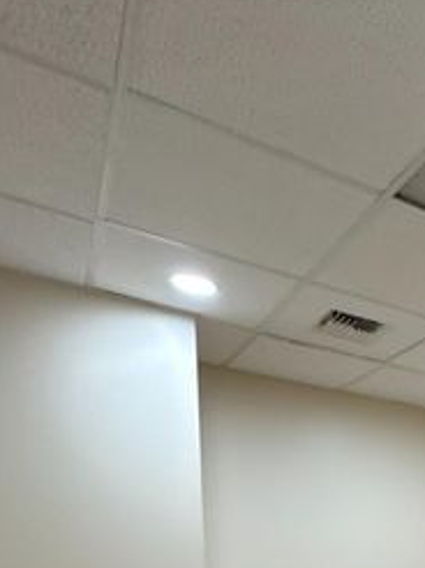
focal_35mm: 38
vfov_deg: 36.3
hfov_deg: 33.7
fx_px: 623
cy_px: 701
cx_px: 446
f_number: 2.2
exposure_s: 1/120
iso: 200
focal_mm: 2.22
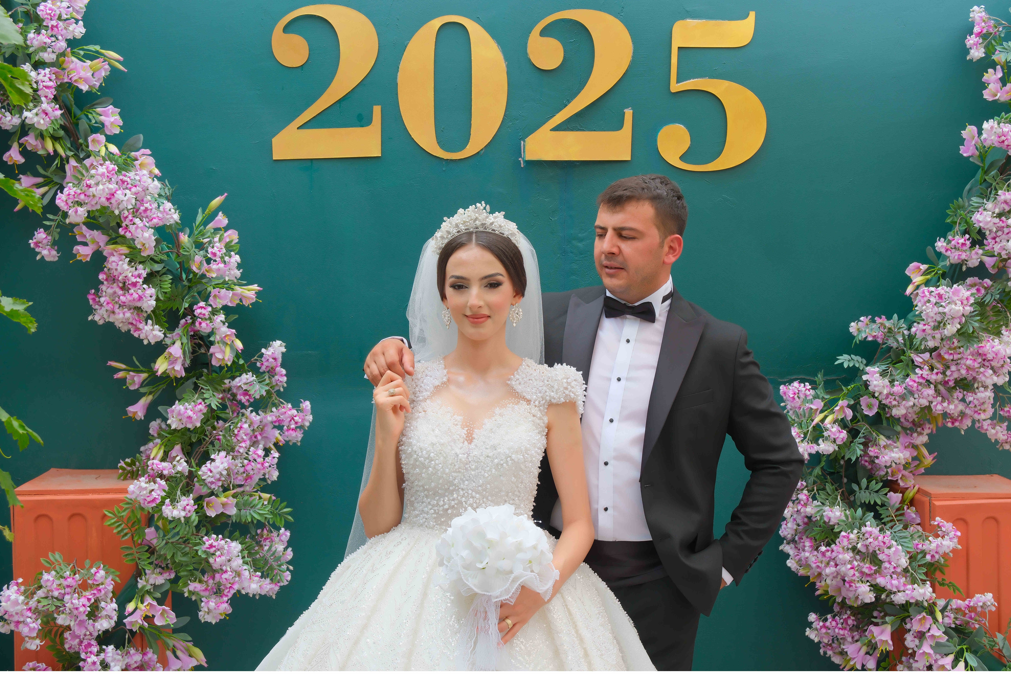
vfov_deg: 34.2
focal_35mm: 39
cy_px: 337
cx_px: 506
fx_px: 1095
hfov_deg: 49.6
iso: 250
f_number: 5
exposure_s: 1/140
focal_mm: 26.3
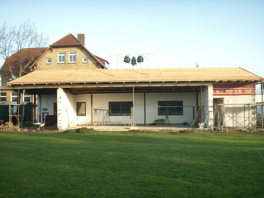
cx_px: 132
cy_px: 99
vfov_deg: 38.7
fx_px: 282
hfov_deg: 50.1
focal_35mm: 37
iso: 50
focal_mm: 7.7
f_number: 3.5
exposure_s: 1/200
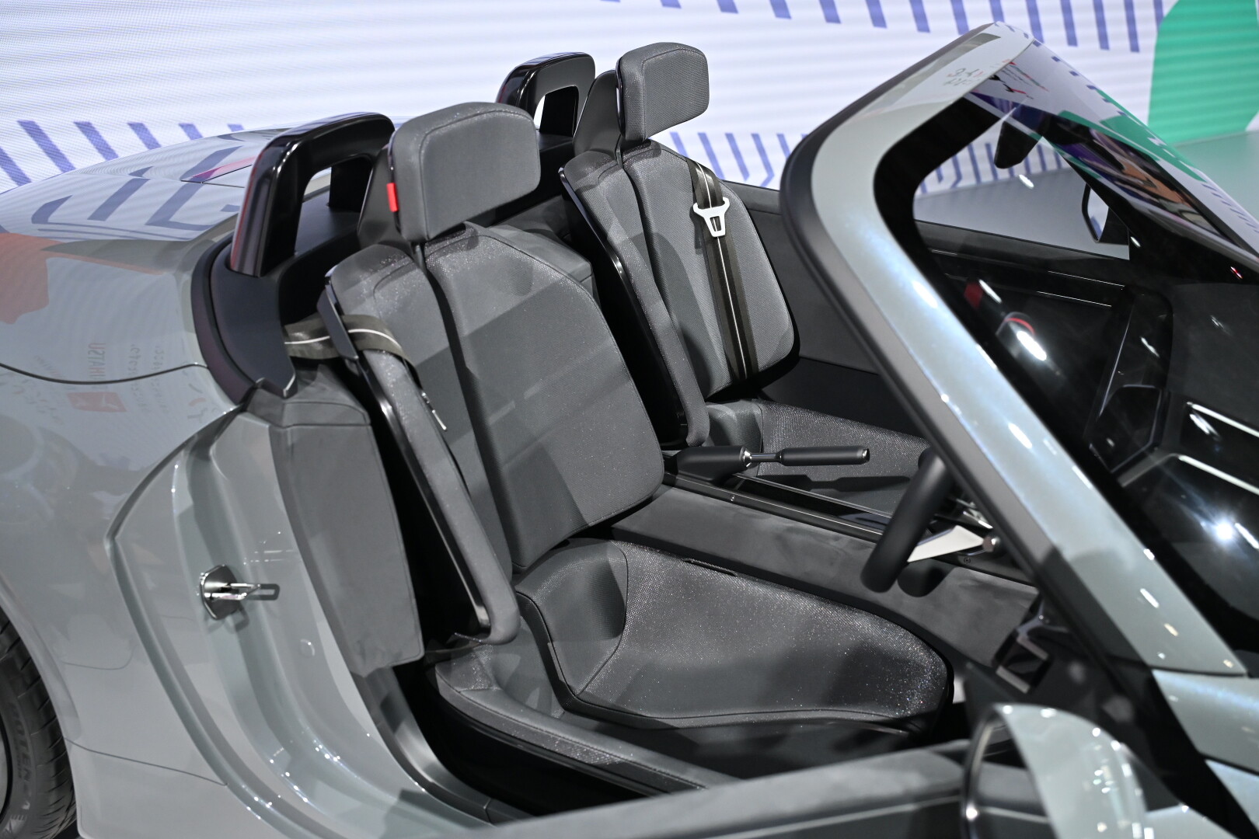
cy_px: 420
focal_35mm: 37
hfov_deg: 51.9
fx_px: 1294
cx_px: 630
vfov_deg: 35.9
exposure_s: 1/1250
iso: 3200
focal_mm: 37
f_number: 4
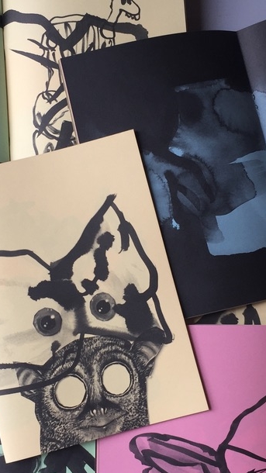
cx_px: 105
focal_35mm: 53
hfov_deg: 22.6
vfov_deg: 39.1
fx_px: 665
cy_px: 260
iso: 32
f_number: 2.2
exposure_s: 1/120
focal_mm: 4.15
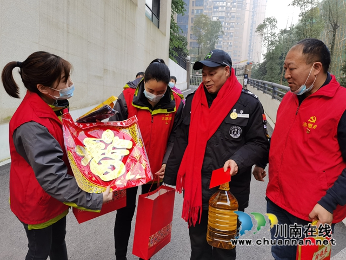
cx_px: 173
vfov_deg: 51.4
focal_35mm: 27
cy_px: 130
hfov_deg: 65.3
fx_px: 270
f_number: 1.9
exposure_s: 1/551
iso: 160
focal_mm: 6.71
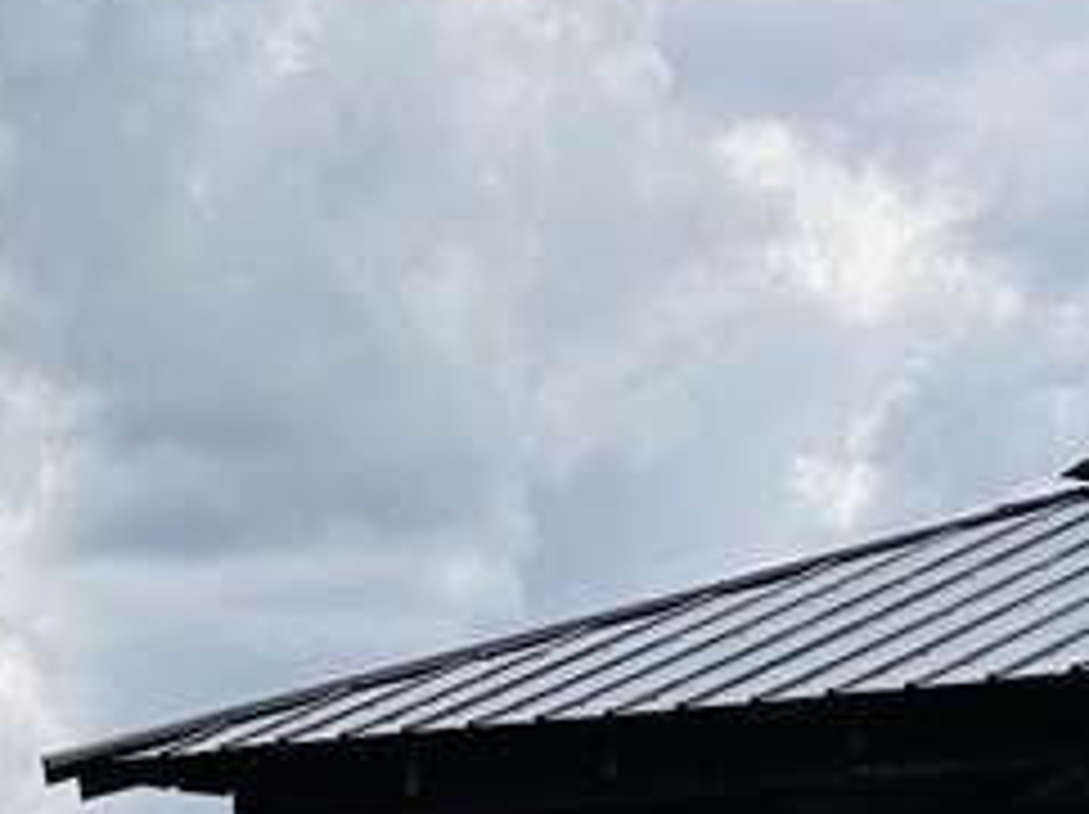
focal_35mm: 127
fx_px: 3991
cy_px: 1516
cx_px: 328
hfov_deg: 15.5
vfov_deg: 10.8
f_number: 1.78
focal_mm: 6.86
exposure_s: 1/4016
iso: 80
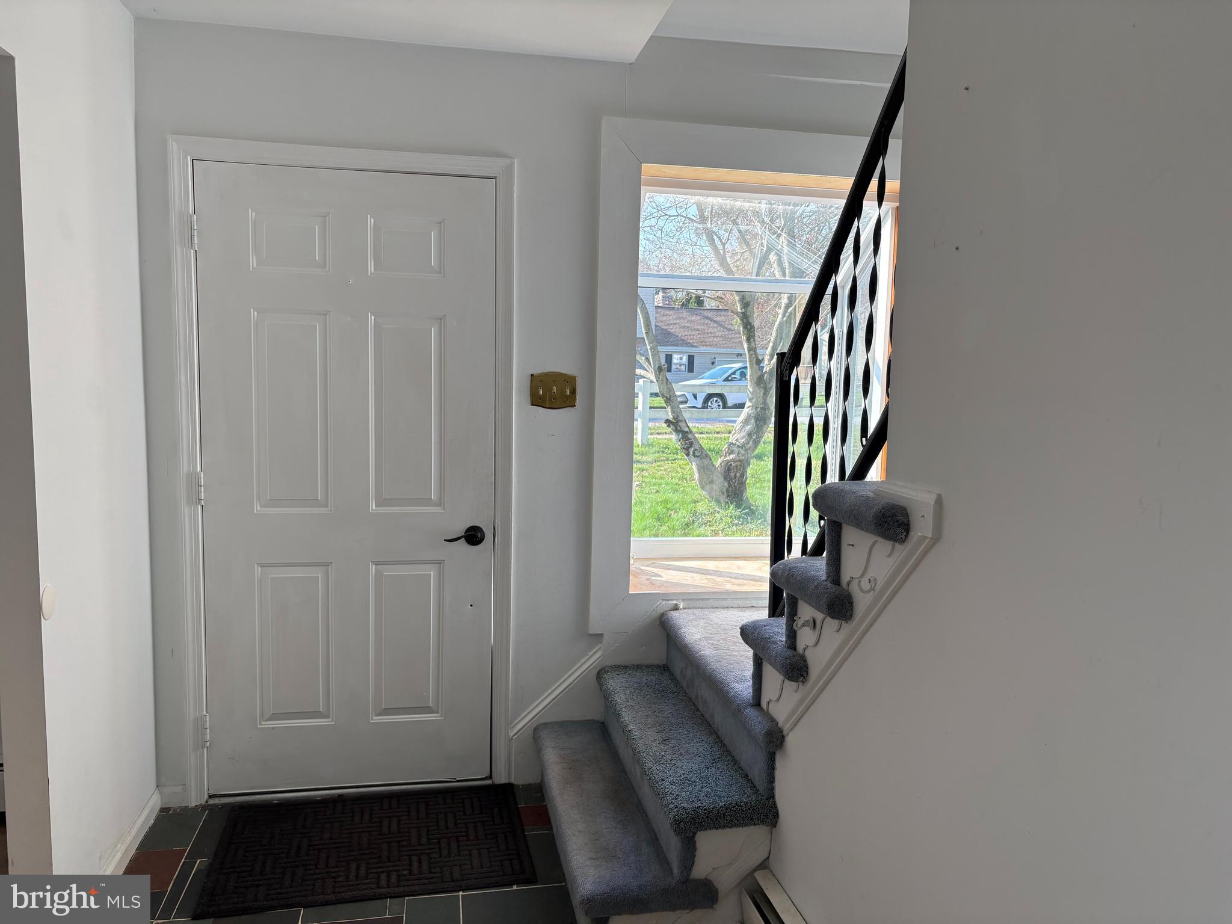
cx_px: 616
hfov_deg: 67.3
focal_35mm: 26
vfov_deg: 53.1
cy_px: 462
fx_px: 925
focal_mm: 5.96
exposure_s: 1/465
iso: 64
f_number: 1.6
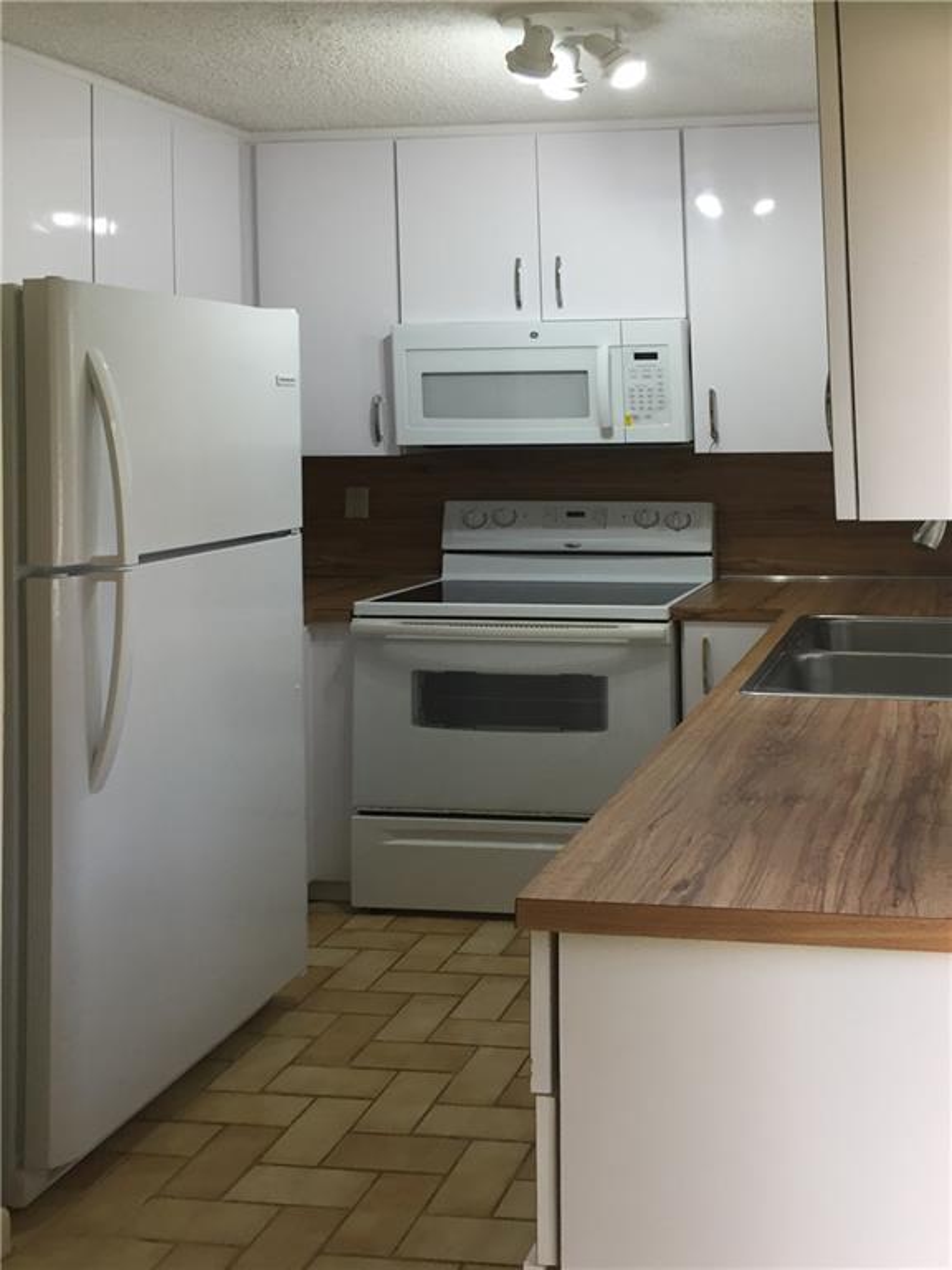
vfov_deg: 61.7
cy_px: 635
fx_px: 1063
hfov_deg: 48.2
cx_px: 476
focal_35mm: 29
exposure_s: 1/40
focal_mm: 4.2
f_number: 2.2
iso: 32
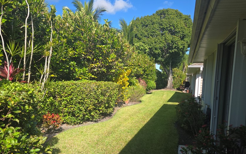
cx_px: 112
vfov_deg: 41.5
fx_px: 201
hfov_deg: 62.8
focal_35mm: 30
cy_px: 96
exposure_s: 1/1038
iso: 25
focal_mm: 5.4
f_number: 1.8
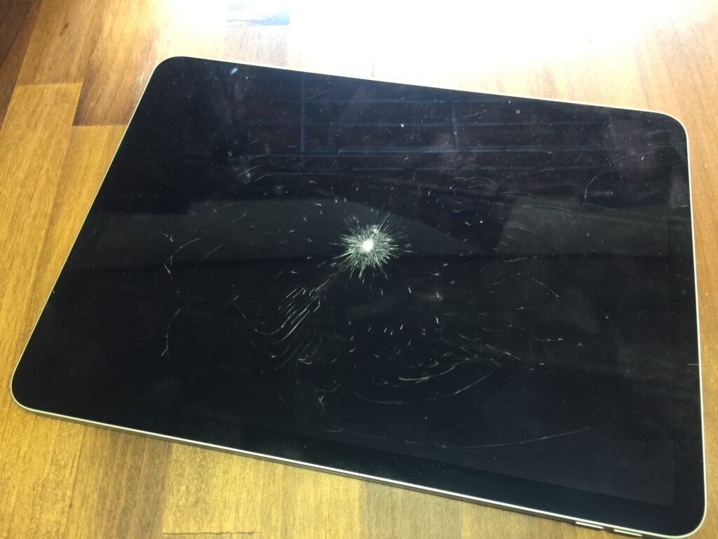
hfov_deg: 61.7
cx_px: 359
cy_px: 270
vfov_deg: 48.2
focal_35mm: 29
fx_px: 602
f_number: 2.2
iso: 100
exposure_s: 1/15
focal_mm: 4.15
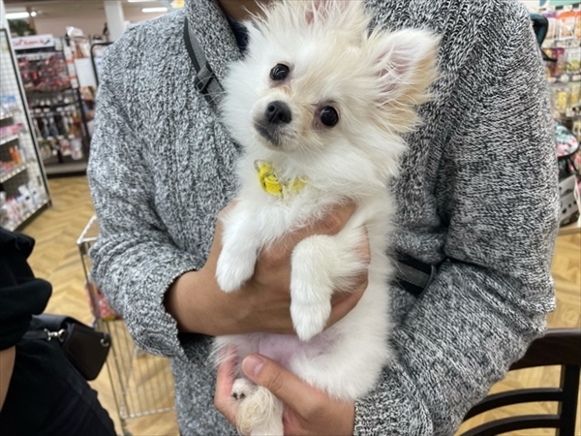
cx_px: 290
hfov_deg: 67.3
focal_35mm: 26
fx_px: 436
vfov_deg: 53.1
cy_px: 218
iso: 125
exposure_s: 1/120
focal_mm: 4.2
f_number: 1.6
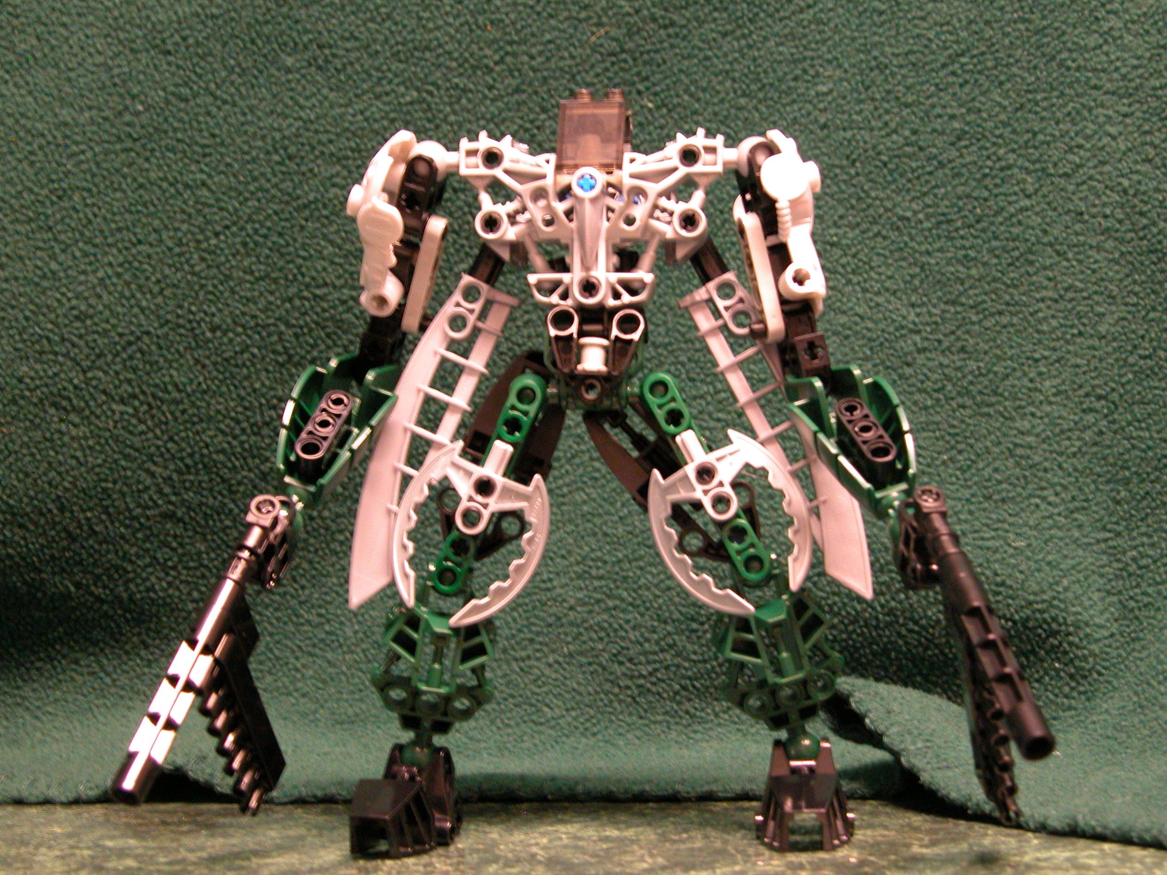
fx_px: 3000
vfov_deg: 16.6
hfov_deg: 22.0
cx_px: 583
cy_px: 438
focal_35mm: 89
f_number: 4.4
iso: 400
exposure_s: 1/3.2
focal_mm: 22.3
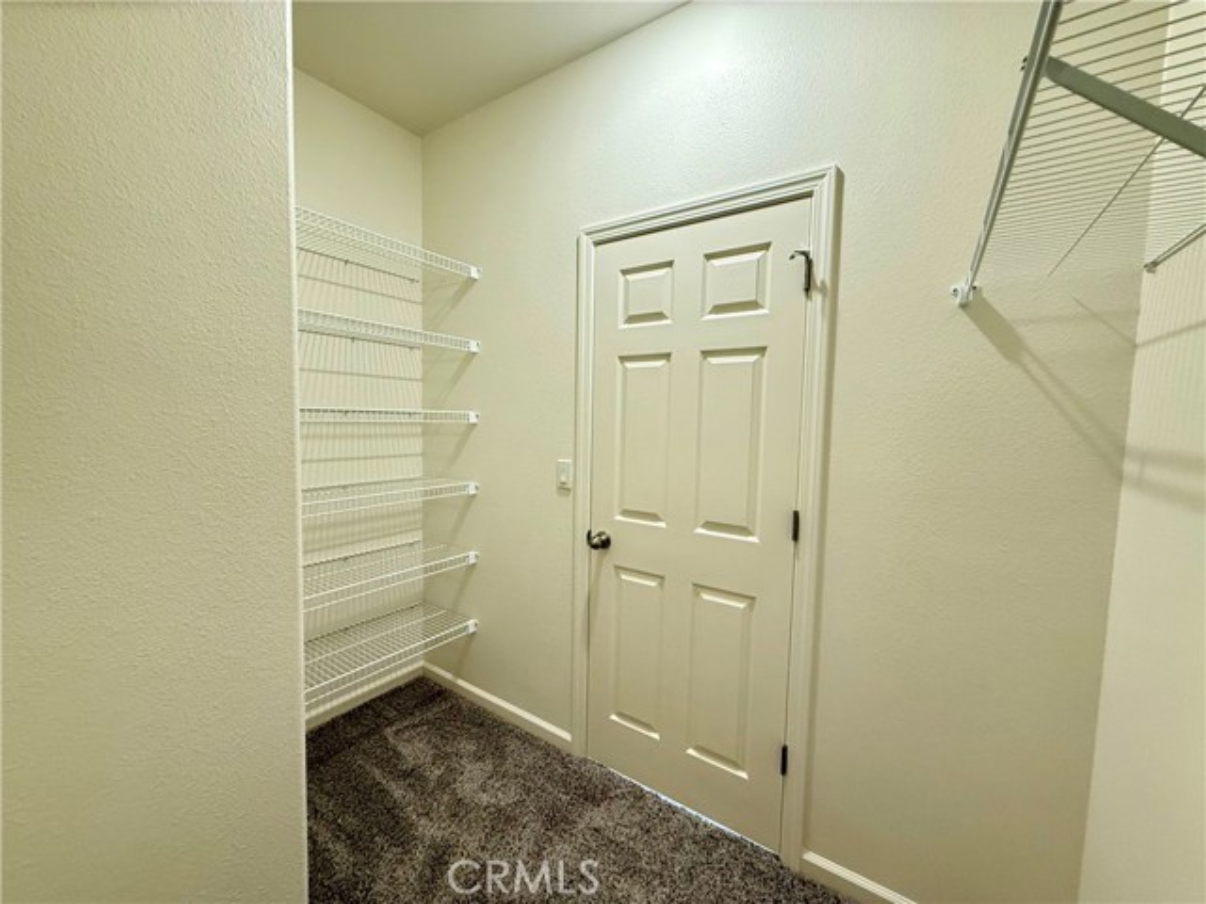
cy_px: 452
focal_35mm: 14
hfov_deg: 102.1
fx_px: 488
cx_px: 603
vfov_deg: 85.7
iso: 320
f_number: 2.2
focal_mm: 2.22
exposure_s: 1/60
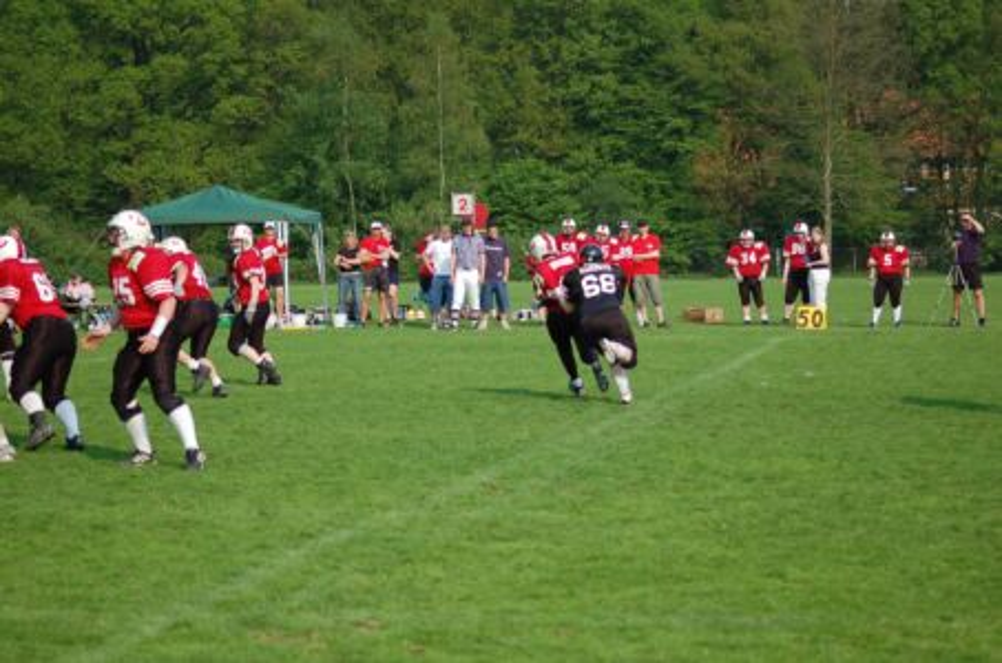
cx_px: 501
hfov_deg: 17.5
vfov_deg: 11.7
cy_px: 332
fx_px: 3250
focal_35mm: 117
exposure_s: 1/1000
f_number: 4.5
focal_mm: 78
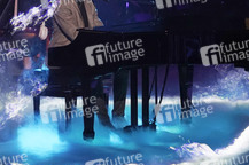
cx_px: 84
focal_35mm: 416
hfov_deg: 5.0
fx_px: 2873
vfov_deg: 3.3
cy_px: 24
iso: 4000
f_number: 5.6
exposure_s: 1/160
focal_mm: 200
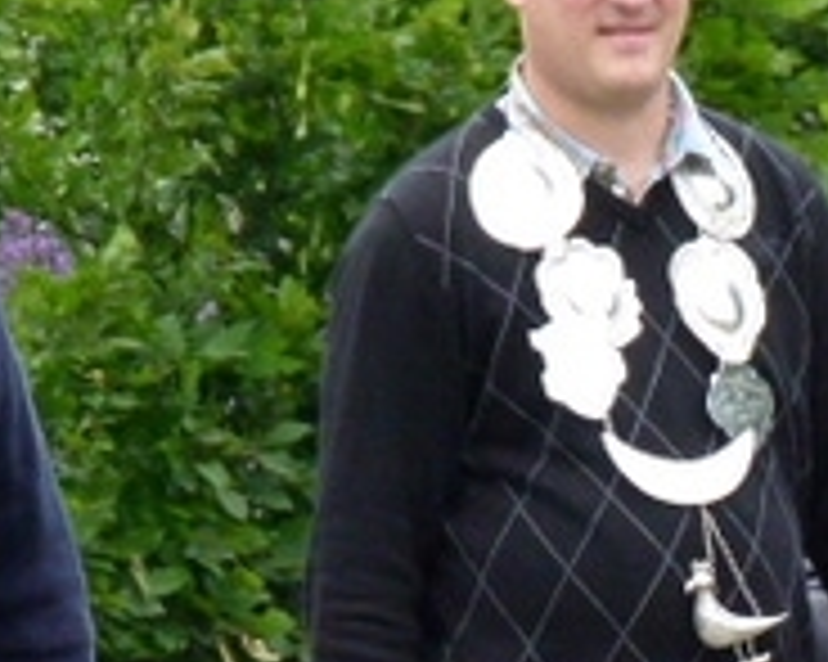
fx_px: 26354
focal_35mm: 1076
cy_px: 626
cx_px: 639
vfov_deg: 1.4
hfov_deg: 1.8
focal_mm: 60.8
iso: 320
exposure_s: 1/400
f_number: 4.1
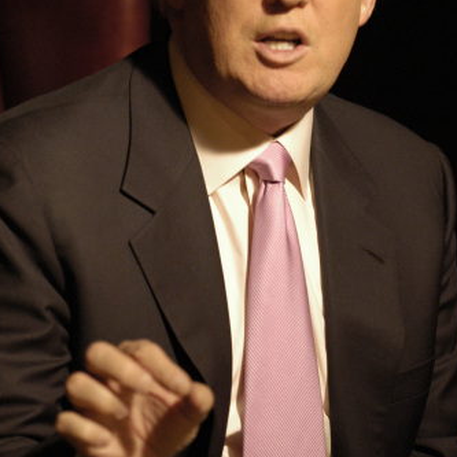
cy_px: 207
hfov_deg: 6.2
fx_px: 4197
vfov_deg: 6.2
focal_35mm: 281
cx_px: 209
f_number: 2.8
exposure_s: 1/40
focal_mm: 102
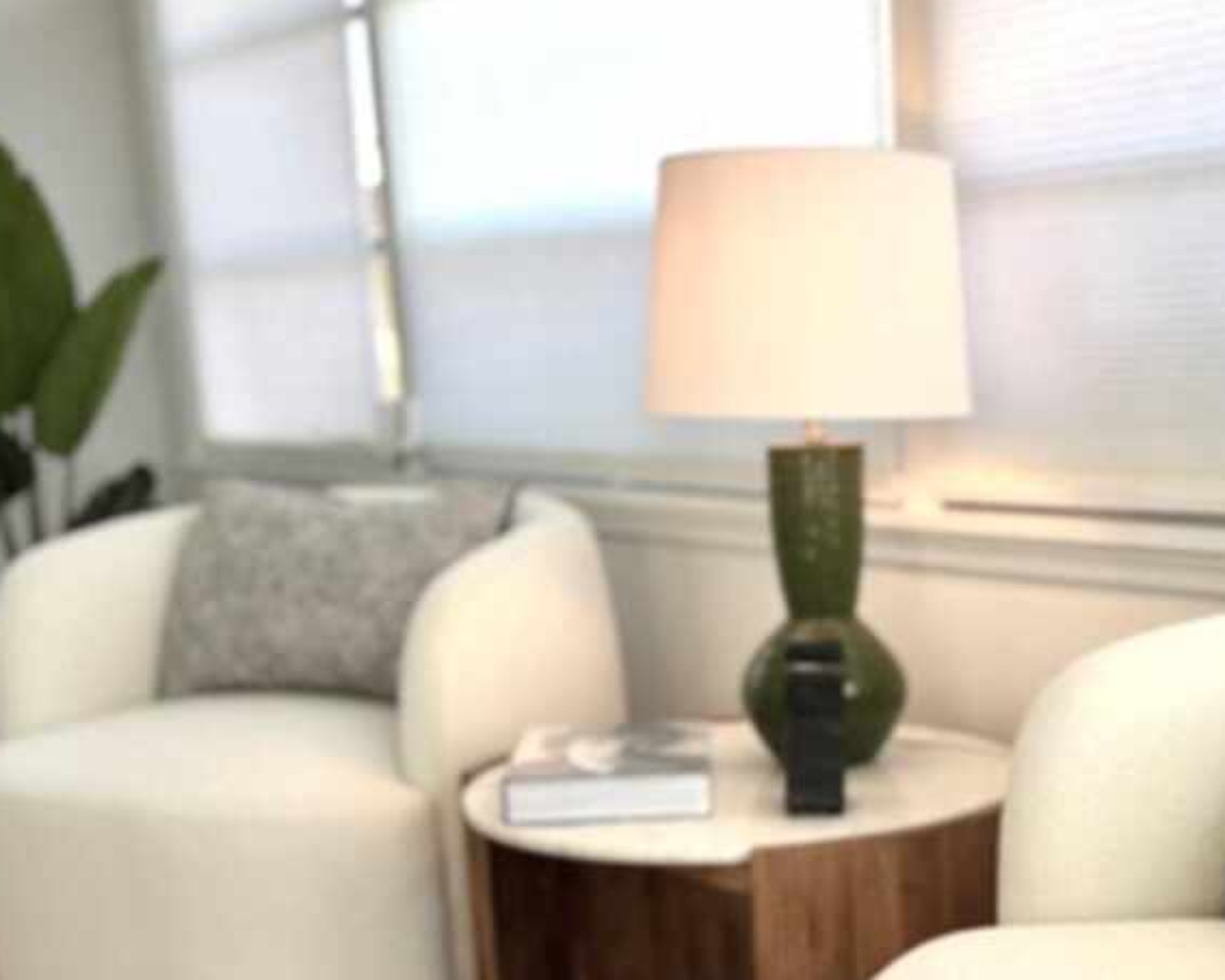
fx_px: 1922
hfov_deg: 34.8
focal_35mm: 53
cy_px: 792
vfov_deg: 28.0
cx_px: 874
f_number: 1.78
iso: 80
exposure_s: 1/315
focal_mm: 6.76
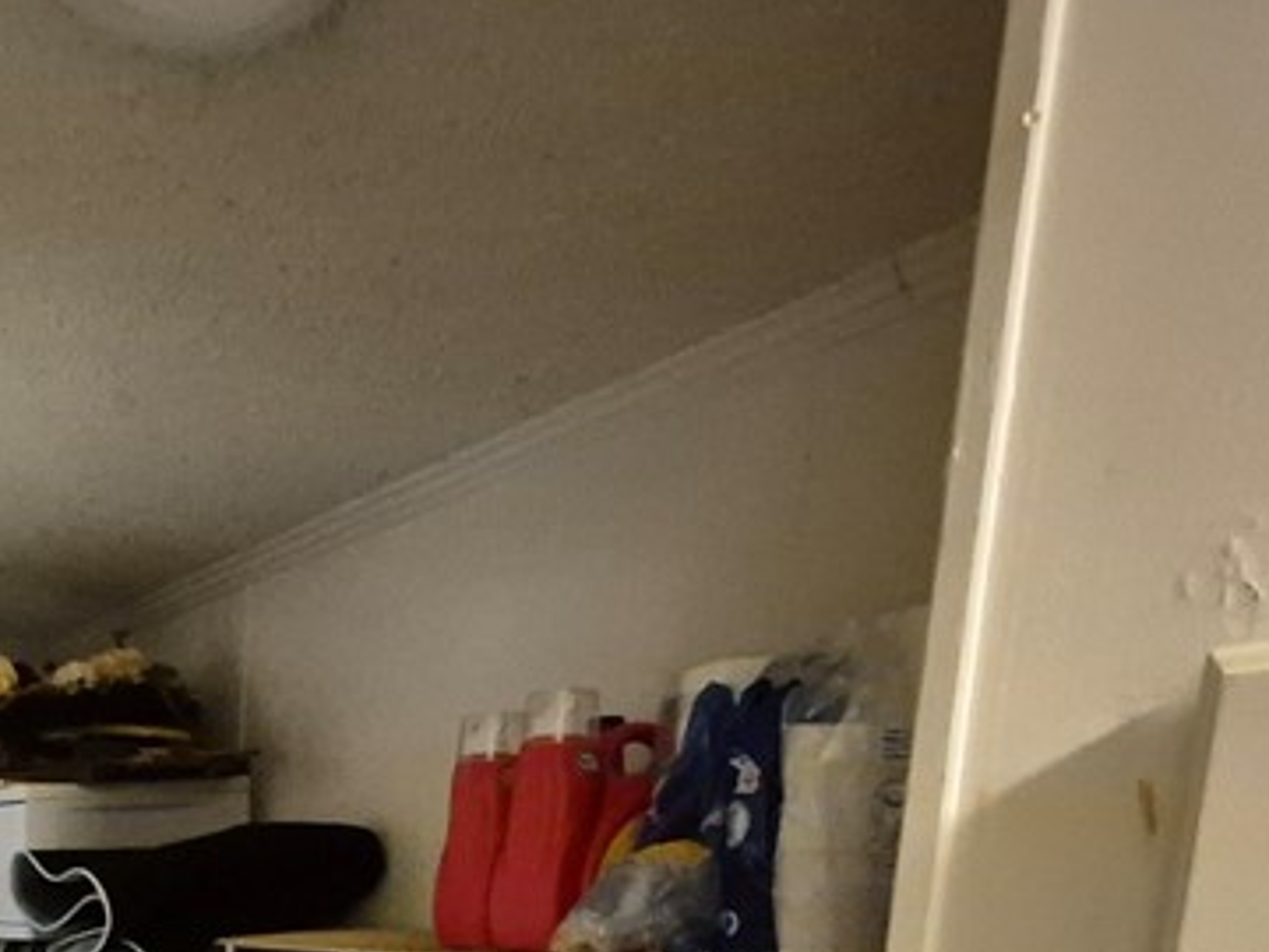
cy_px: 1146
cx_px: -7
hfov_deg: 43.0
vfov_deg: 32.1
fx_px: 1356
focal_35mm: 37
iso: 1600
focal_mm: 1.74
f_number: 2.2
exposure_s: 1/60
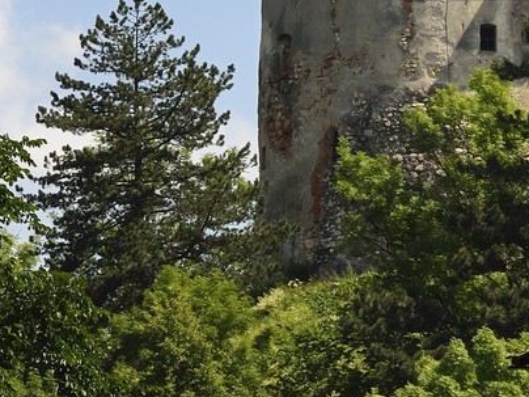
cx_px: 767
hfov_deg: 2.8
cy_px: -212
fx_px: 10758
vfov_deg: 2.1
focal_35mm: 704
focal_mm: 185
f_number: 13
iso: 200
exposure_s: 1/250
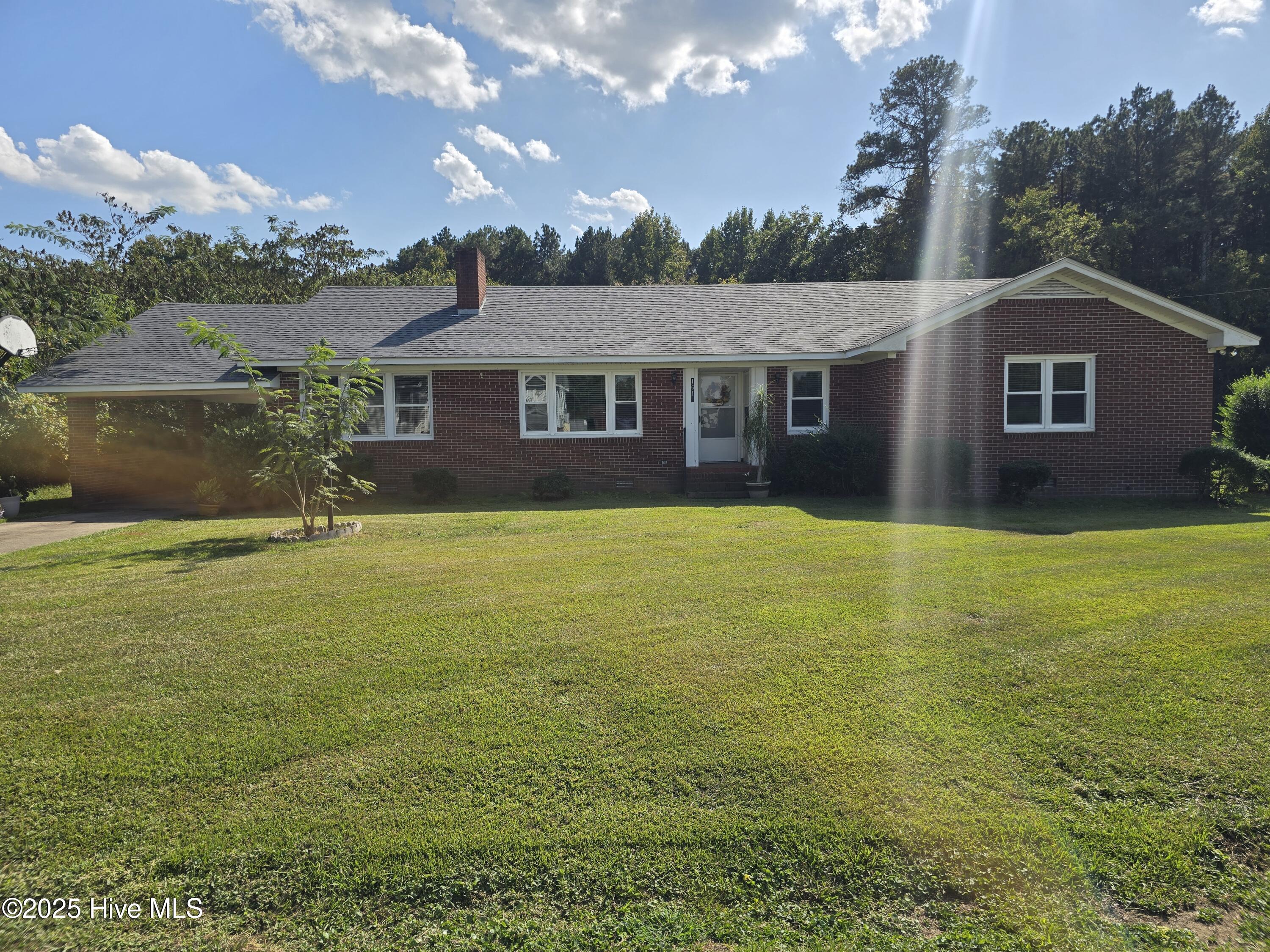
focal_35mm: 23
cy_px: 476
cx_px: 635
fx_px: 844
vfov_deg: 58.9
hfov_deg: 73.9
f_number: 1.7
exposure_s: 1/895
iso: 12
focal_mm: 6.3
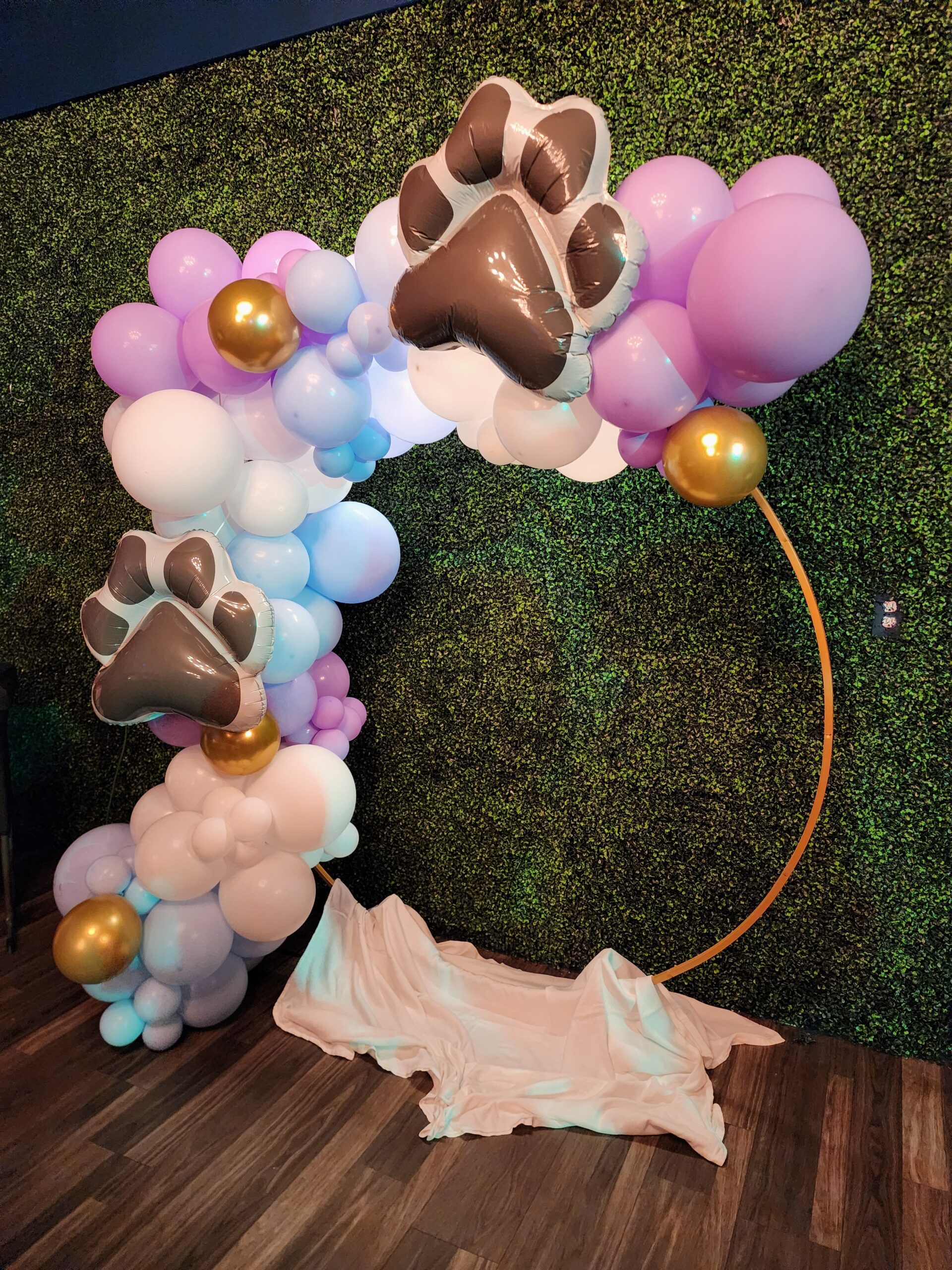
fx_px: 843
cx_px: 476
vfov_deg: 73.9
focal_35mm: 23
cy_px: 635
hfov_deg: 58.9
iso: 1000
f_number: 1.8
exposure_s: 1/120
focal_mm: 6.4
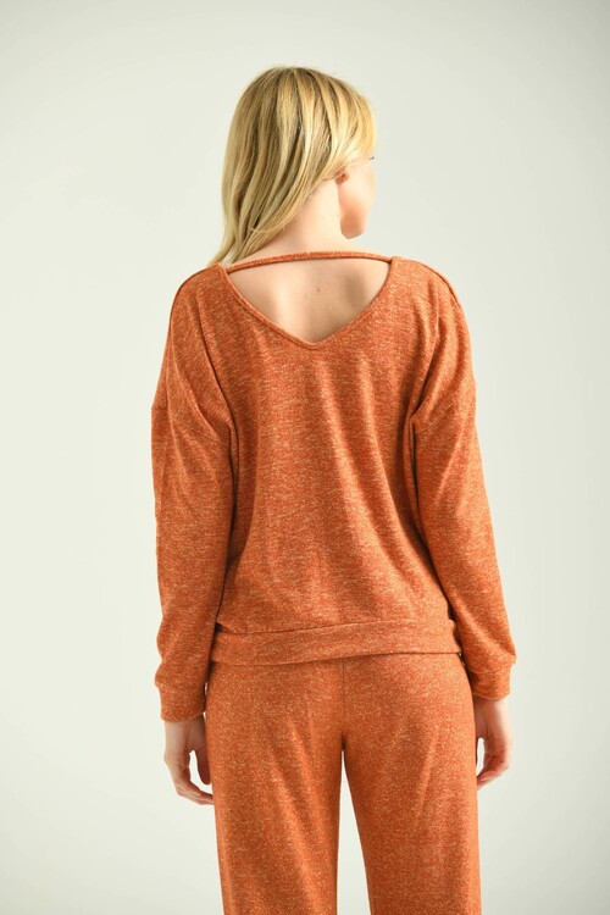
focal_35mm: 150
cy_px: 458
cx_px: 305
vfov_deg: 13.7
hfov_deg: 9.1
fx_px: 3812
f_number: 5.6
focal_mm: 150
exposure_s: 1/160
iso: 125
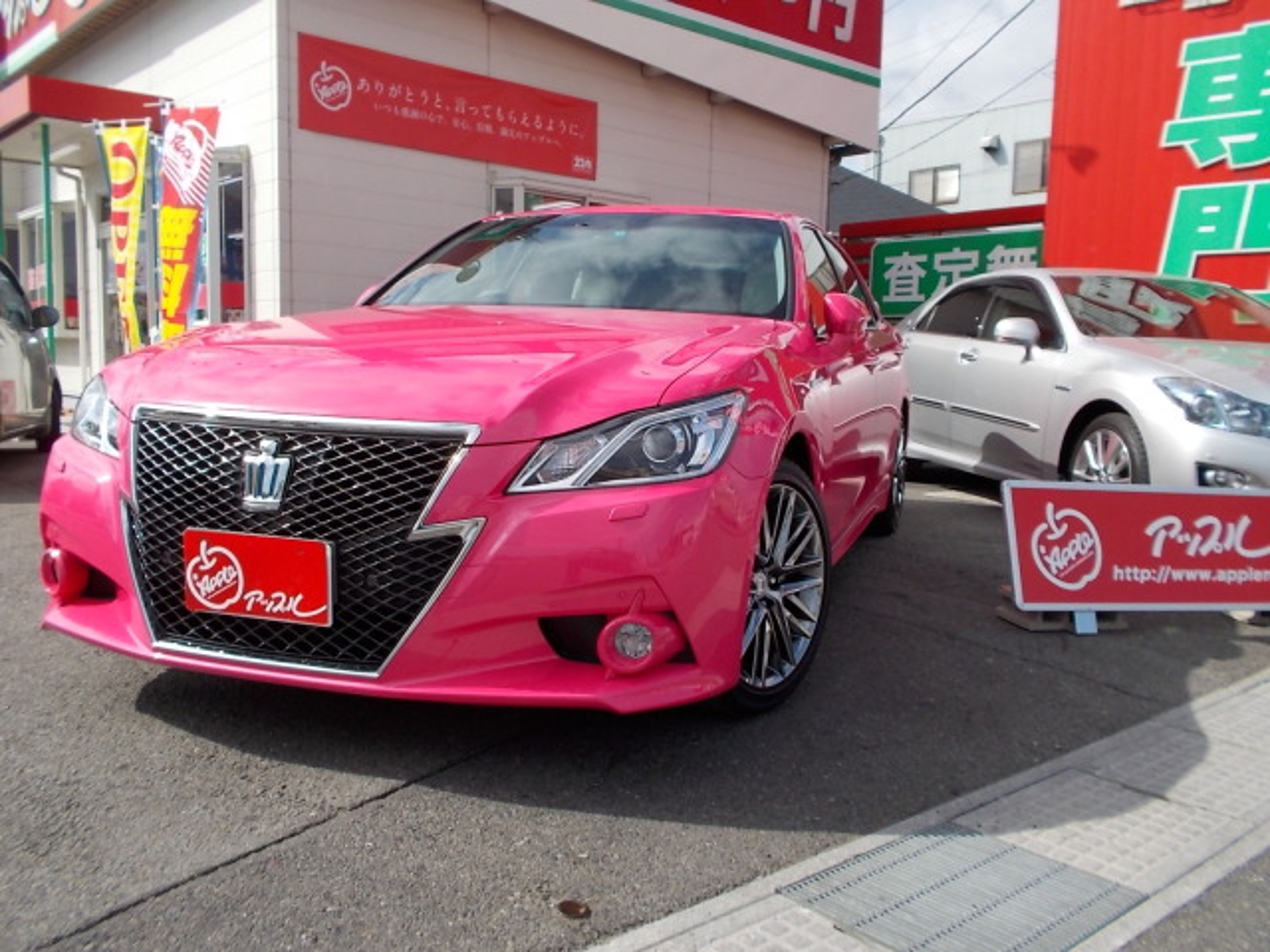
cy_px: 476
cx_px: 635
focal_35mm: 29
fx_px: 1064
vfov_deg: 48.2
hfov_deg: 61.7
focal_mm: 4.1
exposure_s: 1/800
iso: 80
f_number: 3.3
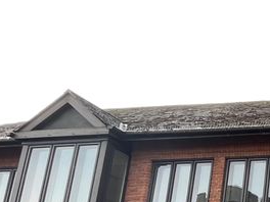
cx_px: 494
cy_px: 257
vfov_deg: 22.1
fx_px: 468
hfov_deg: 21.0
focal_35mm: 60
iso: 32
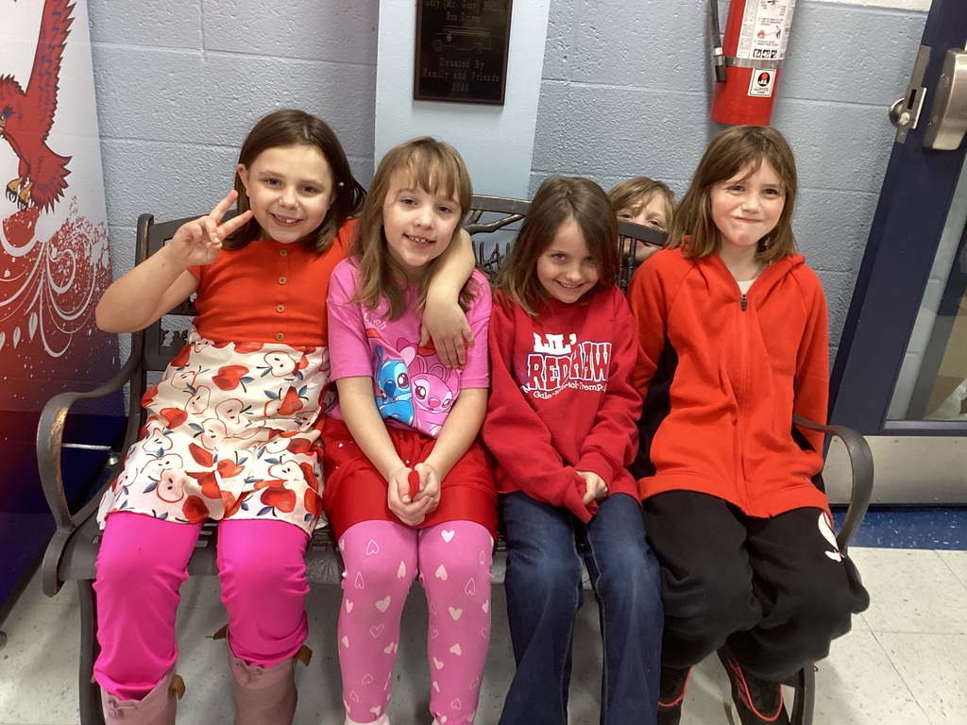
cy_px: 362
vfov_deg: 45.4
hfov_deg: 58.4
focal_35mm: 31
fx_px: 866
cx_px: 484
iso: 200
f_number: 2.4
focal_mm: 3.3
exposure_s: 1/60
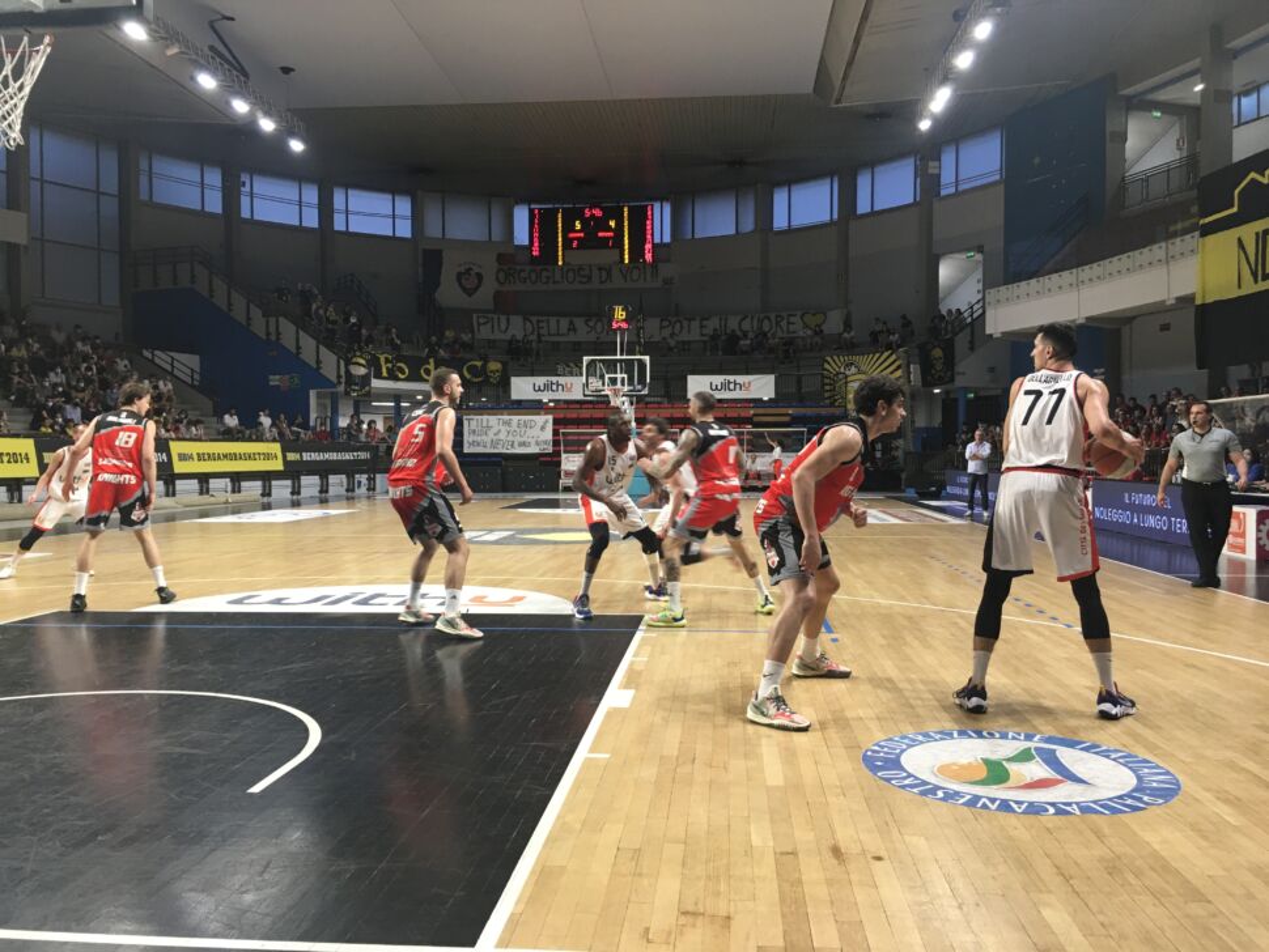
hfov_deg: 61.6
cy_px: 476
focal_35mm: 29
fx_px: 1063
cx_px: 634
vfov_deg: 48.2
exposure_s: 1/33
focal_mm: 4.15
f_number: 2.2
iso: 50
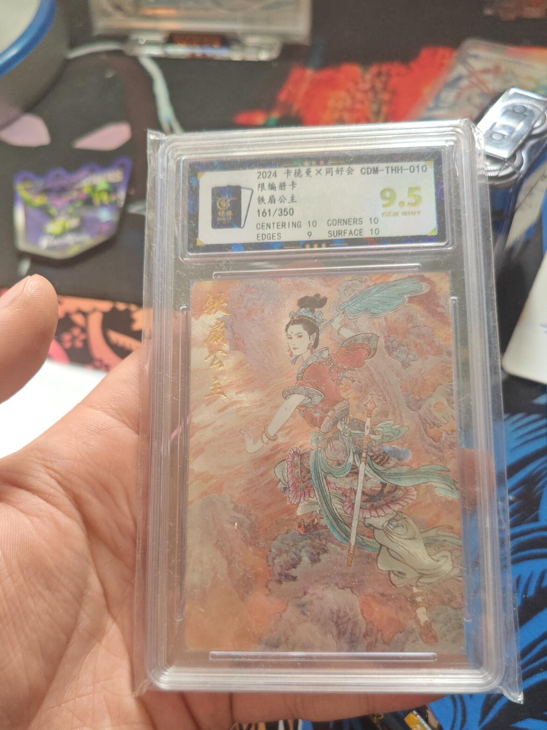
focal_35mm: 30
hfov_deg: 46.8
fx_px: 632
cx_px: 286
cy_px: 413
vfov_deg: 59.8
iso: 250
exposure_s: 1/100
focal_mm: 5.4
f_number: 1.6
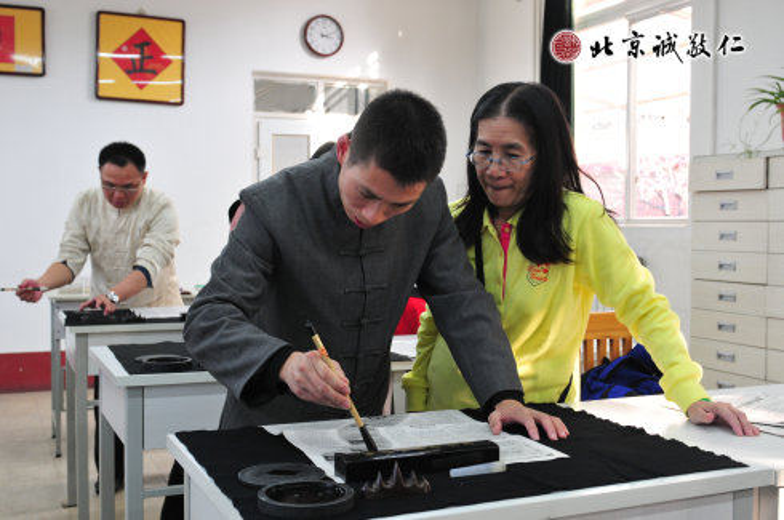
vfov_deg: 31.8
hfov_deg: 46.5
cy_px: 260
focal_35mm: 42
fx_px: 913
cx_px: 392
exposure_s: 1/100
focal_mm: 28
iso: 640
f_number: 5
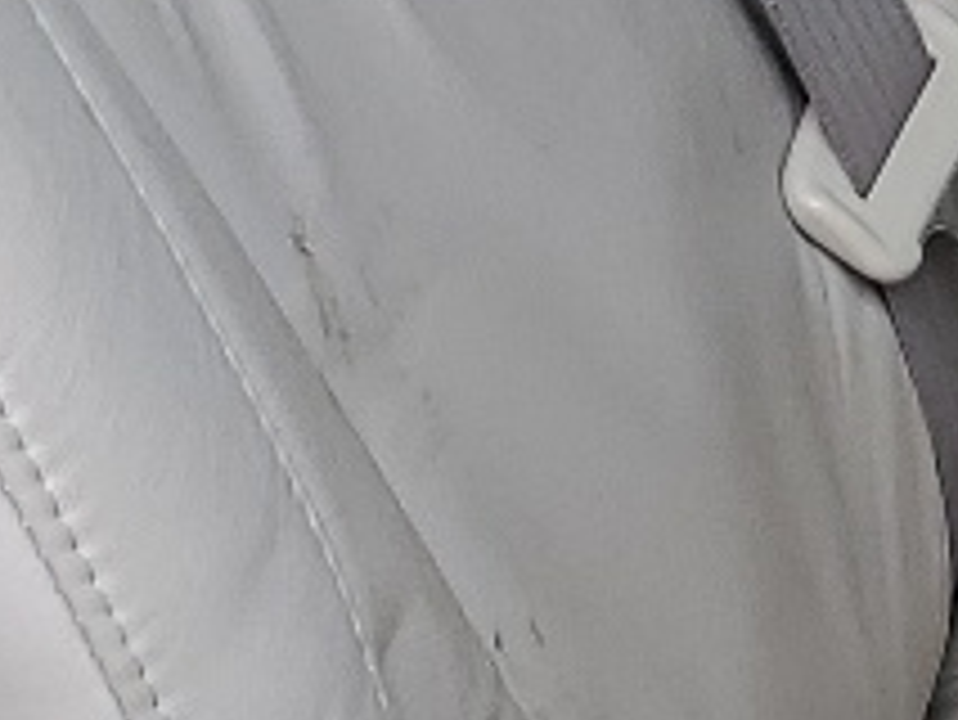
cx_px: 1565
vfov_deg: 7.5
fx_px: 5400
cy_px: -320
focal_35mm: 195
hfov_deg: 9.7
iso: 50
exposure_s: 1/294
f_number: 1.5
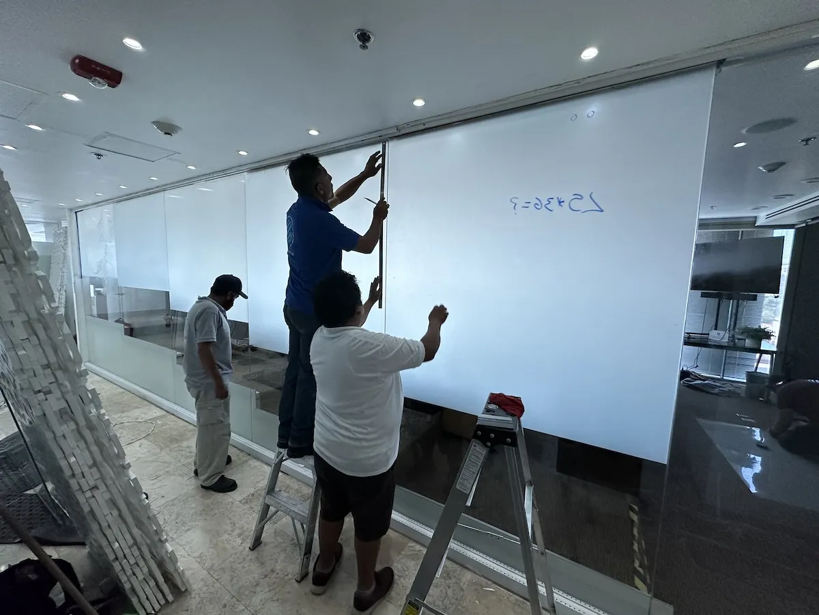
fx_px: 331
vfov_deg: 85.7
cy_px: 308
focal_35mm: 14
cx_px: 410
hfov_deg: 102.1
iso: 250
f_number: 2.2
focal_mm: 2.22
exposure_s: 1/120
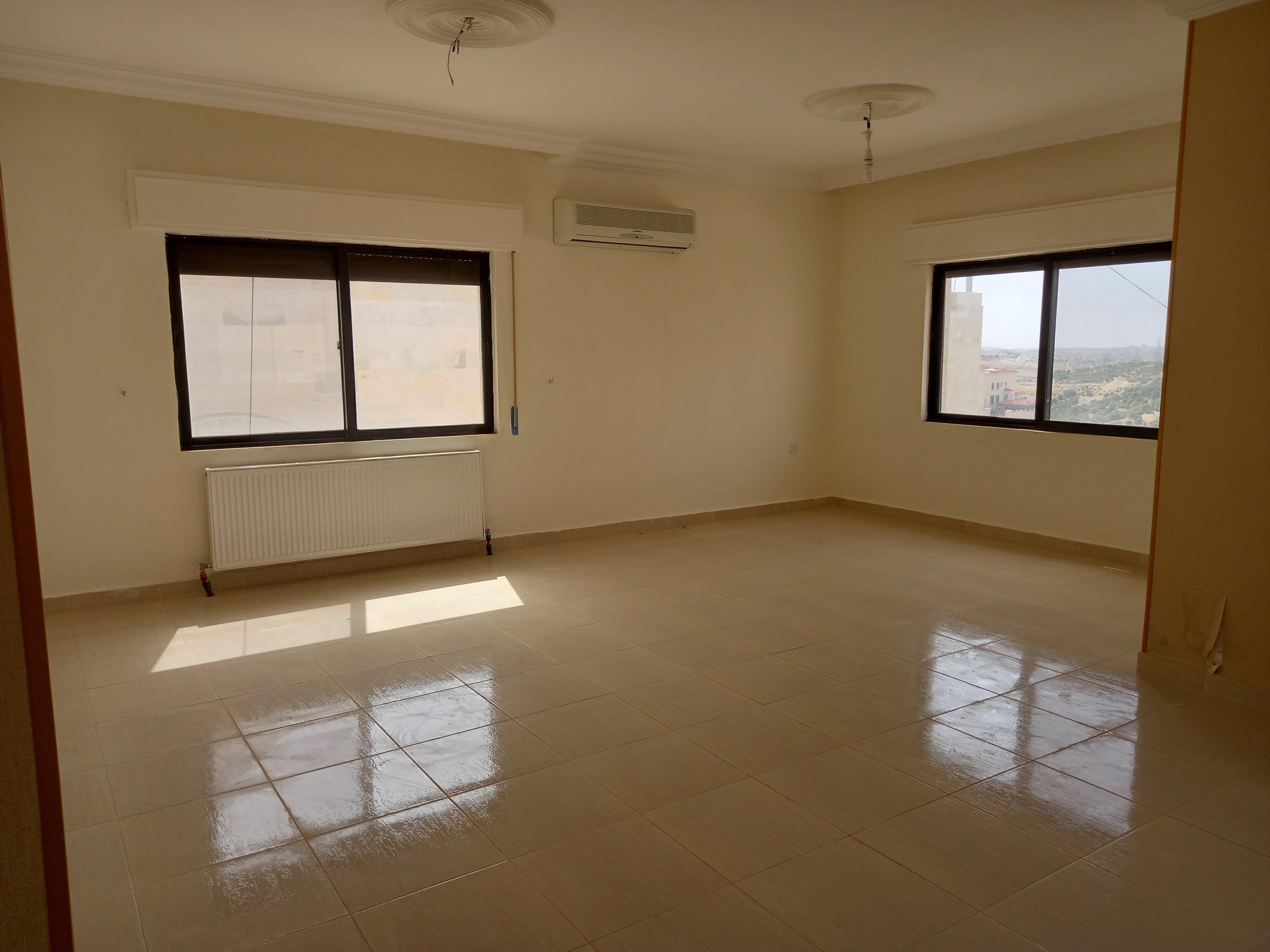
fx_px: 917
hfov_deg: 69.4
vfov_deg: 54.9
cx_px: 635
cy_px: 476
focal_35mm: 25
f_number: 2
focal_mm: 4.6
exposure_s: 1/111
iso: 25
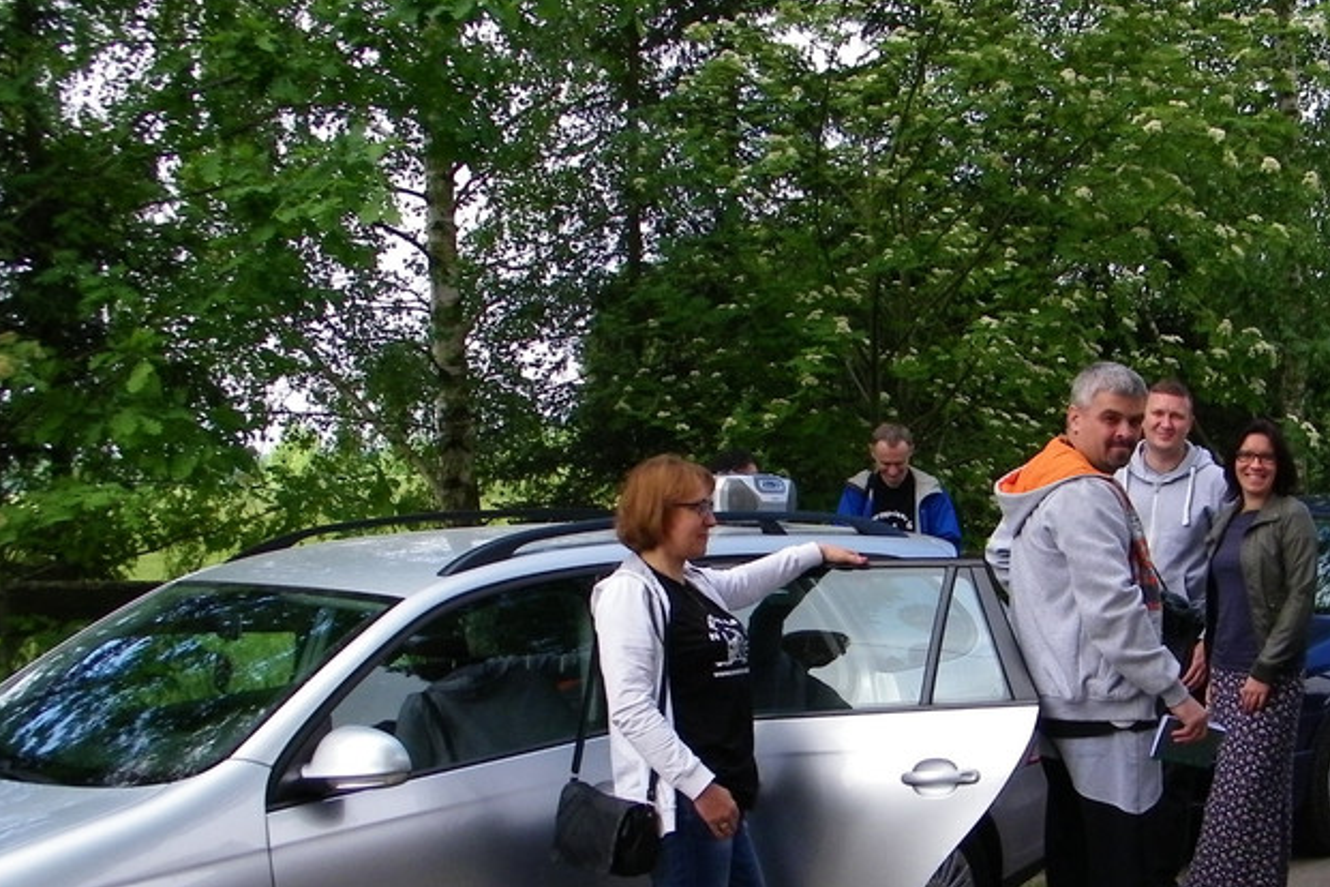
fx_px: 1847
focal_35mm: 50
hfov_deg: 38.9
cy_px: 630
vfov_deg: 26.7
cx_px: 933
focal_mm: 5
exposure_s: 1/125
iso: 100
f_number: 7
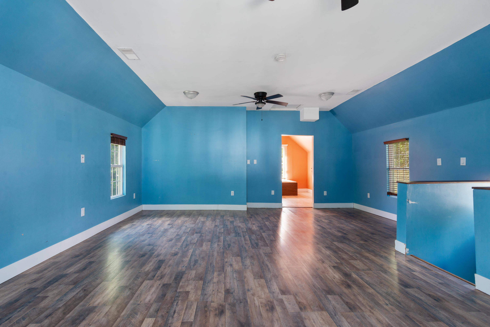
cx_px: 245
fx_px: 231
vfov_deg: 70.5
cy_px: 164
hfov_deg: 93.3
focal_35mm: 17
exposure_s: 1/25
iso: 320
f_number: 9
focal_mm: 17
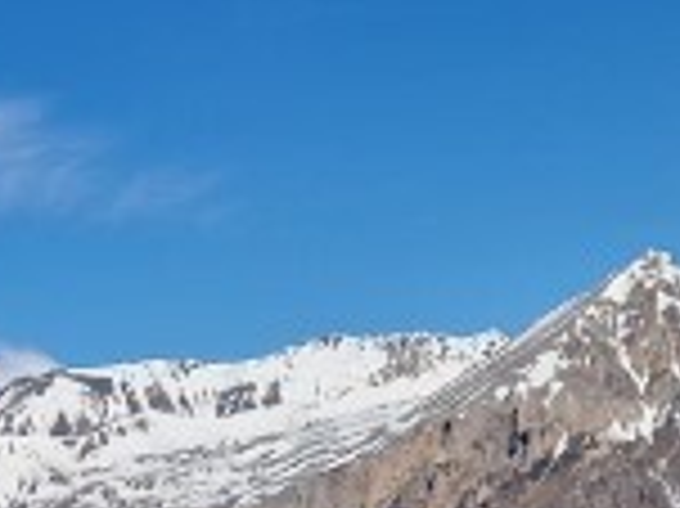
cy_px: 1502
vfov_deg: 8.2
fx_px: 3062
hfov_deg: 11.7
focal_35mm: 156
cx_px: -572
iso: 50
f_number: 1.8
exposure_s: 1/4224
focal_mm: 5.4
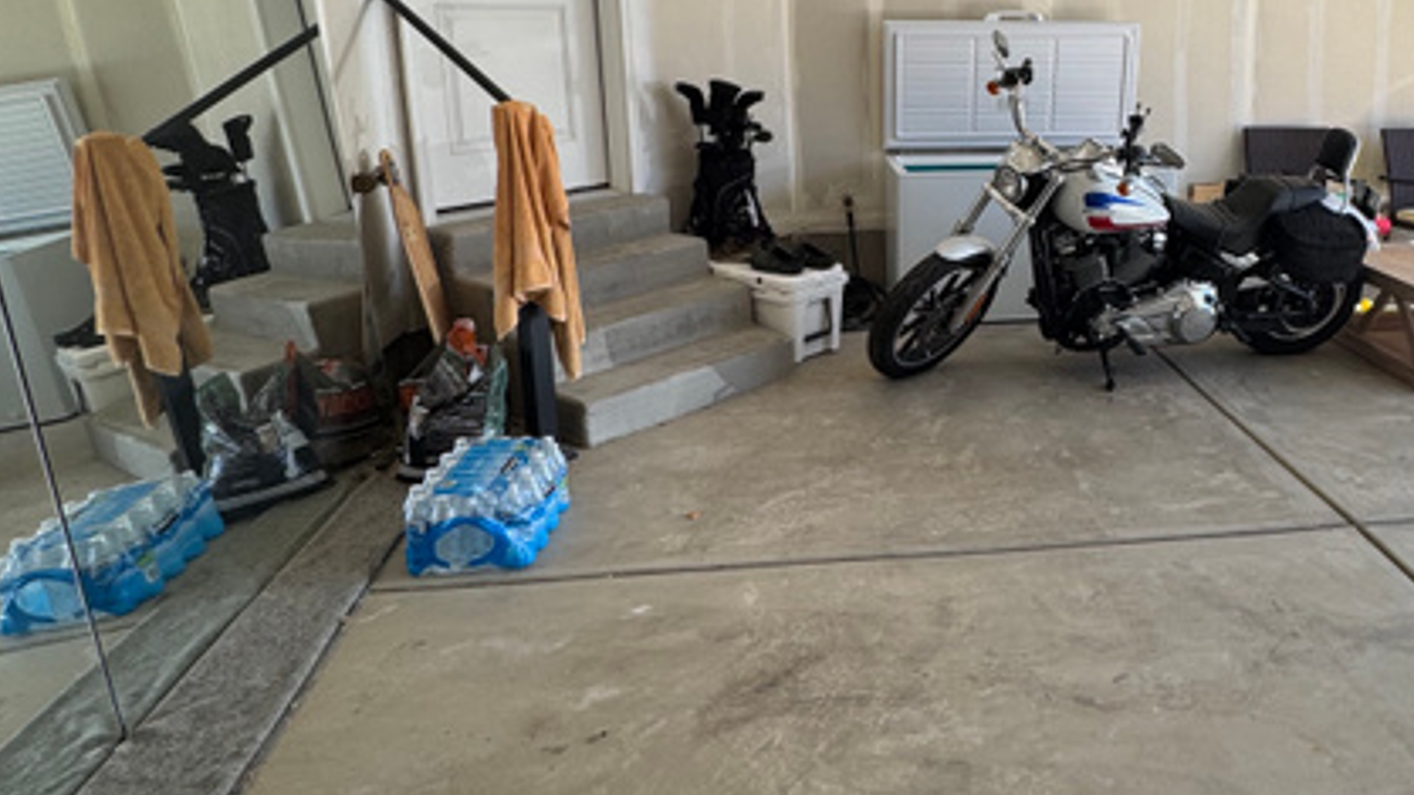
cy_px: 237
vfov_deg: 40.7
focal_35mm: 28
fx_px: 1050
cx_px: 951
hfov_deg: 66.0
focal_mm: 2.22
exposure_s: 1/312
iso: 40
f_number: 2.2
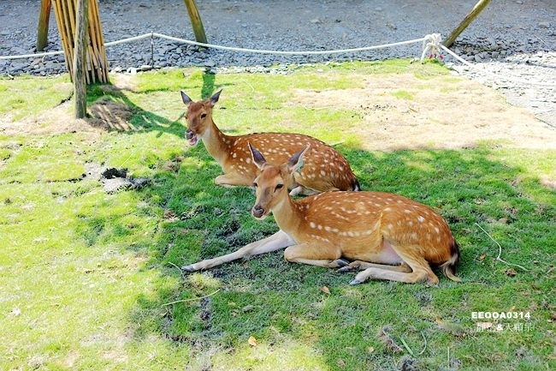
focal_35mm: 37
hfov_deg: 51.9
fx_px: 571
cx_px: 278
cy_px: 186
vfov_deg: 35.9
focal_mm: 13.53
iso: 125
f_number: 2.8
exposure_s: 1/500
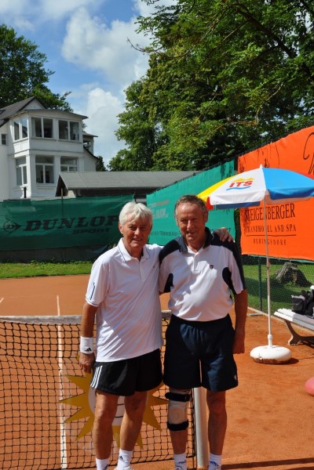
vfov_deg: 43.6
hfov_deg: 29.9
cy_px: 235
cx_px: 157
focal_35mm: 45
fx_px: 589
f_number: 10
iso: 200
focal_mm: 30
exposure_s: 1/400
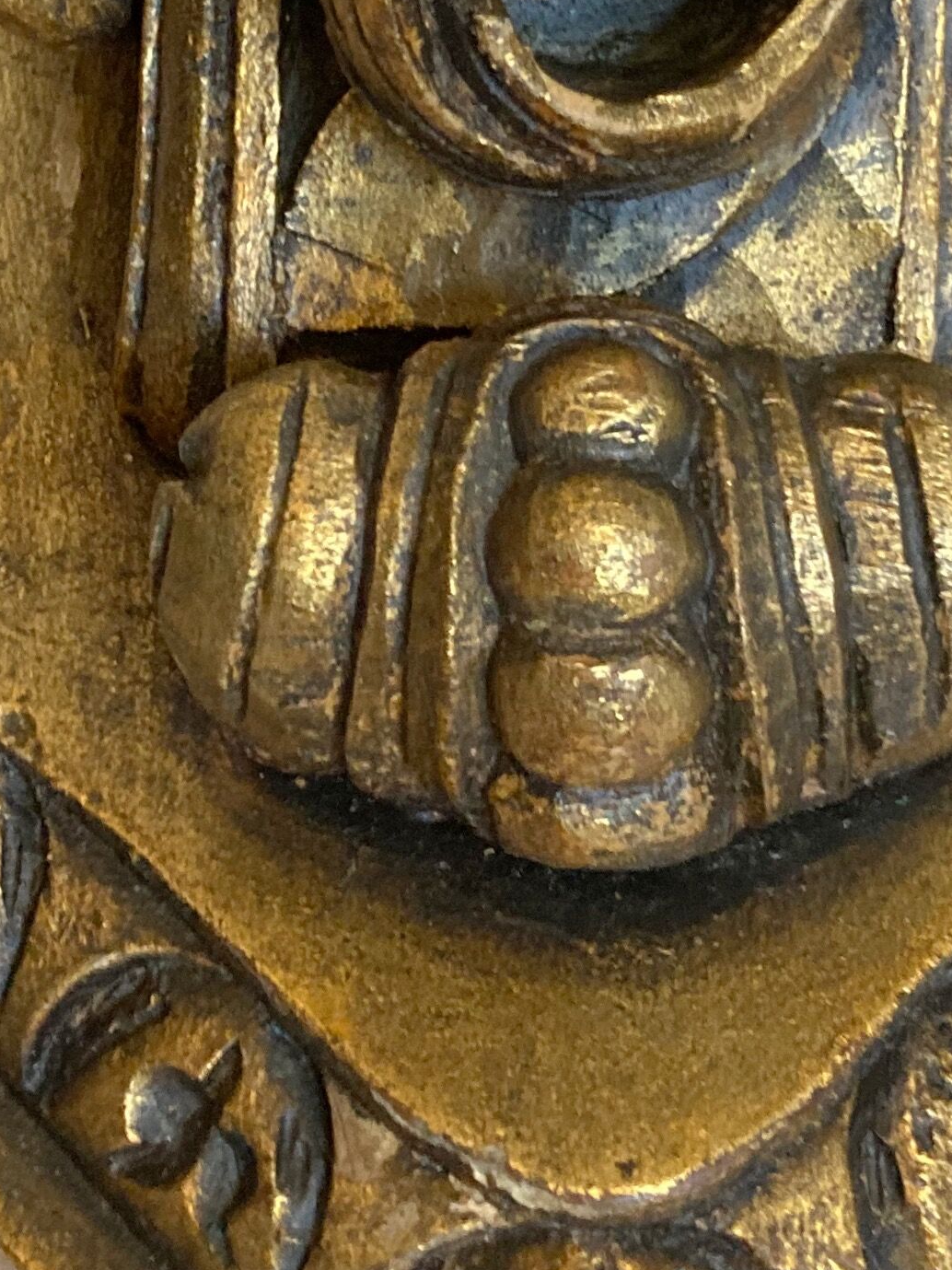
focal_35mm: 77
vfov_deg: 24.7
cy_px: 160
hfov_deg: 19.1
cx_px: 495
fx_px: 2824
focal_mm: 3.99
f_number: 1.8
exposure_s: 1/33
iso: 320
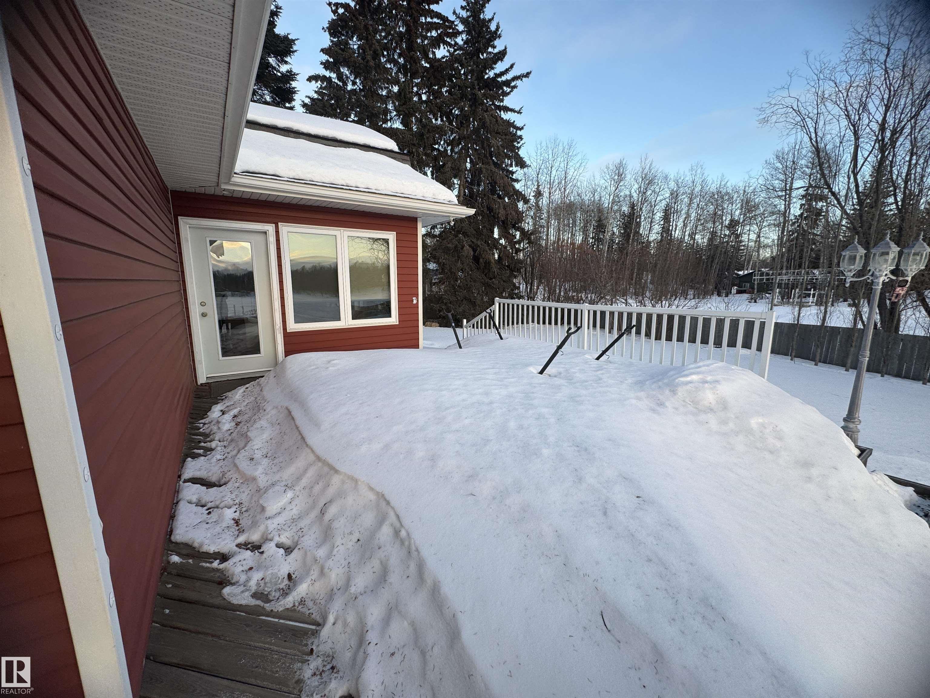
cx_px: 465
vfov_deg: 85.7
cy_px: 349
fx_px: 376
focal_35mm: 14
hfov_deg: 102.1
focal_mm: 2.22
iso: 40
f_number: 2.2
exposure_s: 1/238
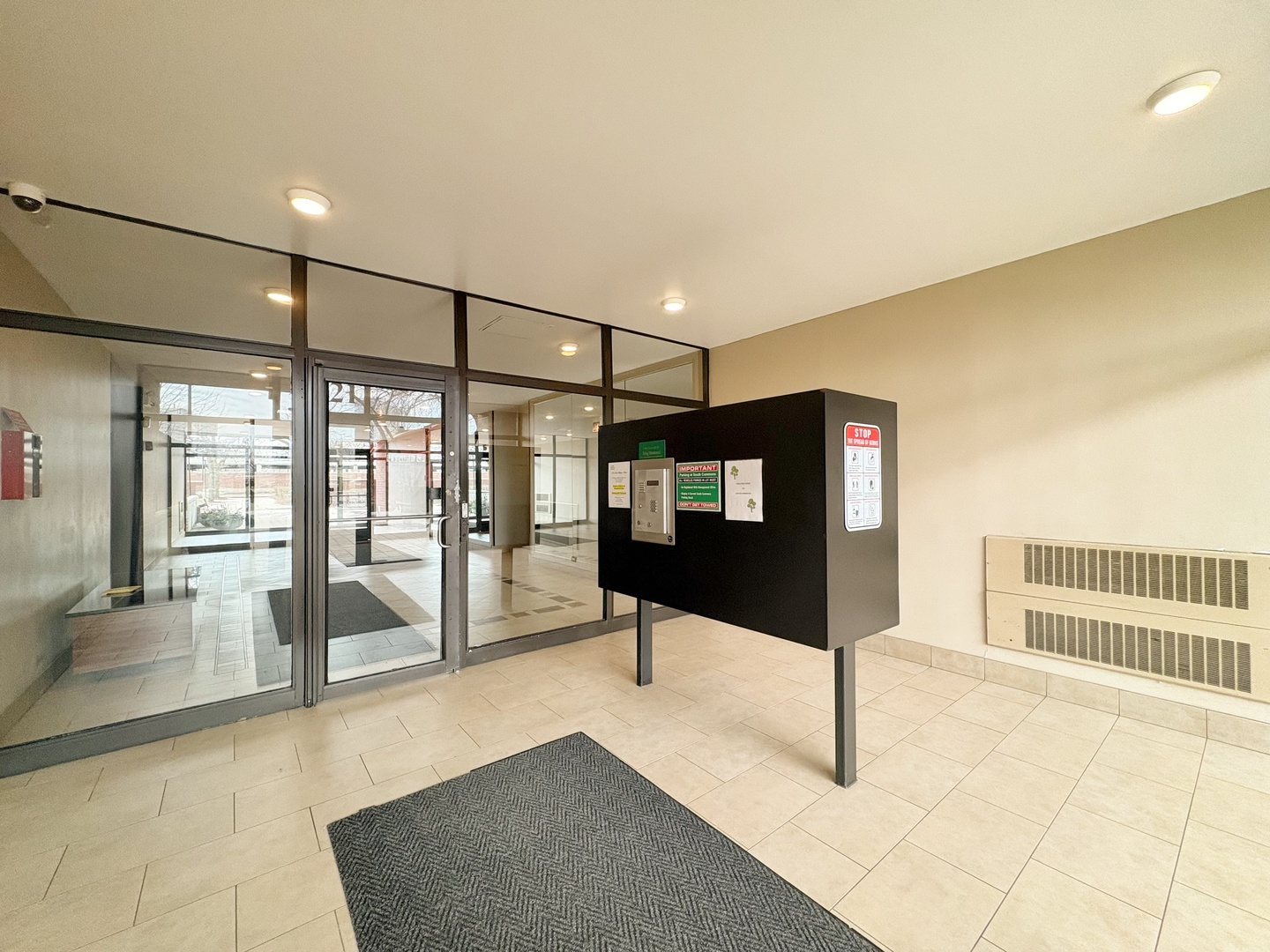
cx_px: 635
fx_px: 514
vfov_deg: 85.7
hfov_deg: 102.1
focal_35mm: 14
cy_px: 476
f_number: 2.2
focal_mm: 2.22
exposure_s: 1/60
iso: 250
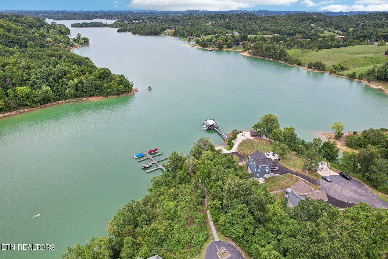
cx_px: 194
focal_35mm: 22
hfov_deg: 78.6
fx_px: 237
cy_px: 130
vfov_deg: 57.2
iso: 100
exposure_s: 1/1000
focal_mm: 8.4
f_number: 2.8
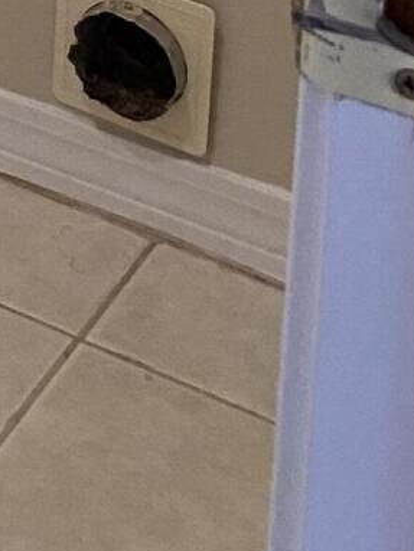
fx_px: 2166
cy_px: -801
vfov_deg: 11.7
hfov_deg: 9.5
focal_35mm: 136
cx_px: -652
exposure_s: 1/60
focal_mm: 4.25
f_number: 1.8
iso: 250
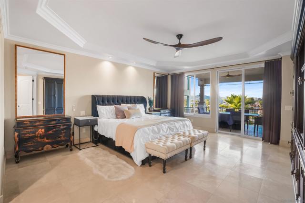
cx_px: 152
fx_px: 135
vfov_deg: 73.7
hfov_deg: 96.8
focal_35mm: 16
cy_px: 102
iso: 800
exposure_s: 1/2.5
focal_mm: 16
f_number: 11
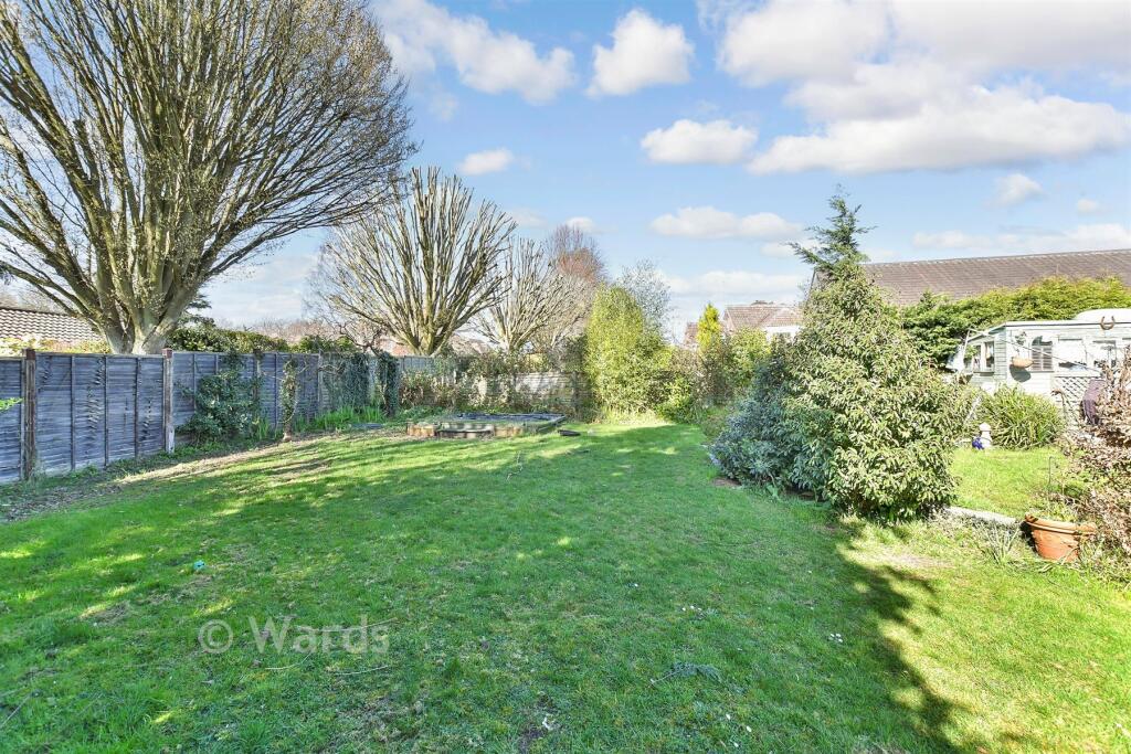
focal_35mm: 15
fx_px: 471
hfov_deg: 100.4
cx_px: 566
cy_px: 377
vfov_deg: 77.3
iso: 500
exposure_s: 1/200
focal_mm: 10
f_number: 7.1
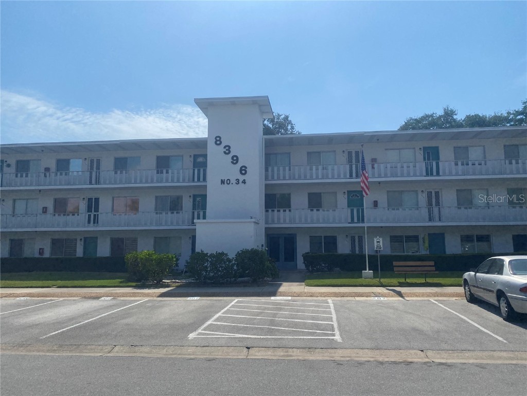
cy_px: 198
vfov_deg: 53.1
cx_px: 264
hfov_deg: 67.3
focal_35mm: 26
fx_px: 396
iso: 32
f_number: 1.8
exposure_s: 1/6757
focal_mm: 4.25
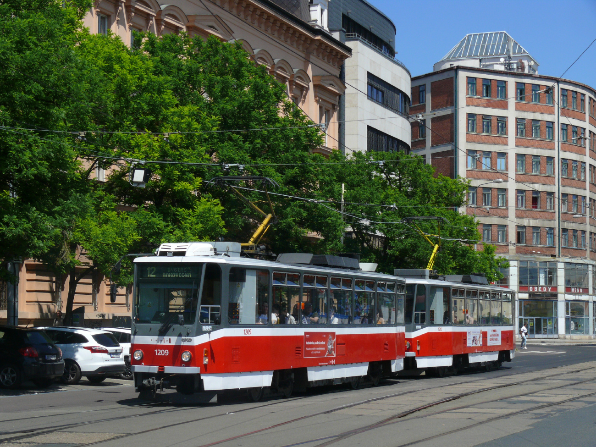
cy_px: 224
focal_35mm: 82
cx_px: 298
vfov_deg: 18.0
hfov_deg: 23.8
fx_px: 1412
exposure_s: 1/400
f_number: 7.1
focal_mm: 17.4
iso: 100
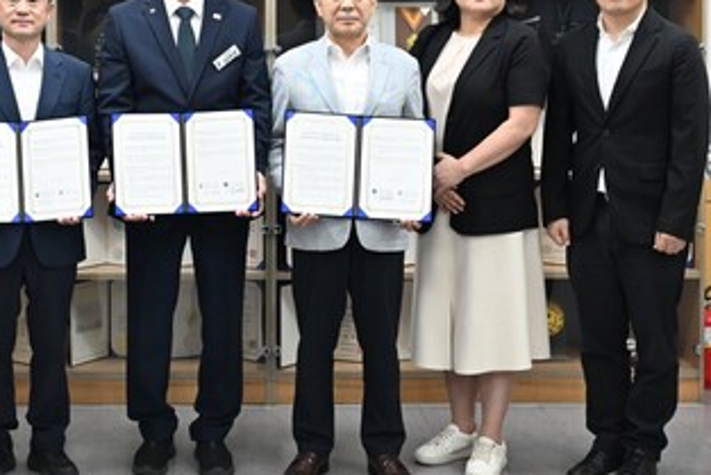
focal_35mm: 67
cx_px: 211
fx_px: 1324
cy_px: 70
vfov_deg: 20.0
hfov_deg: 29.7
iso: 3200
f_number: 5.6
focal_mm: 35
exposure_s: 1/200
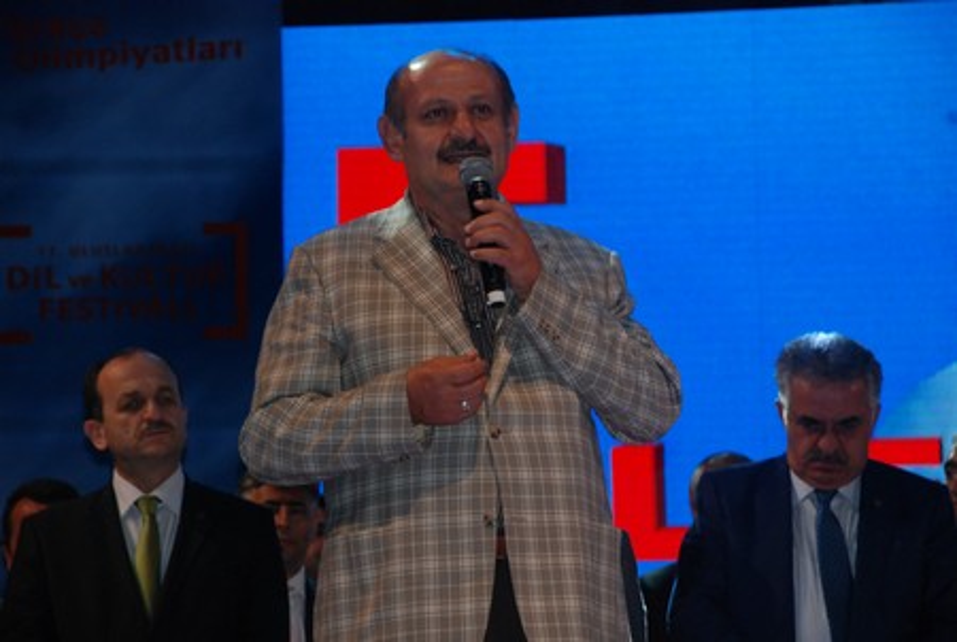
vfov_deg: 7.4
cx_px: 478
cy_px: 321
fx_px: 4994
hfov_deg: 10.9
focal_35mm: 188
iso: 800
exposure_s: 1/200
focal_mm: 125
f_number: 5.6
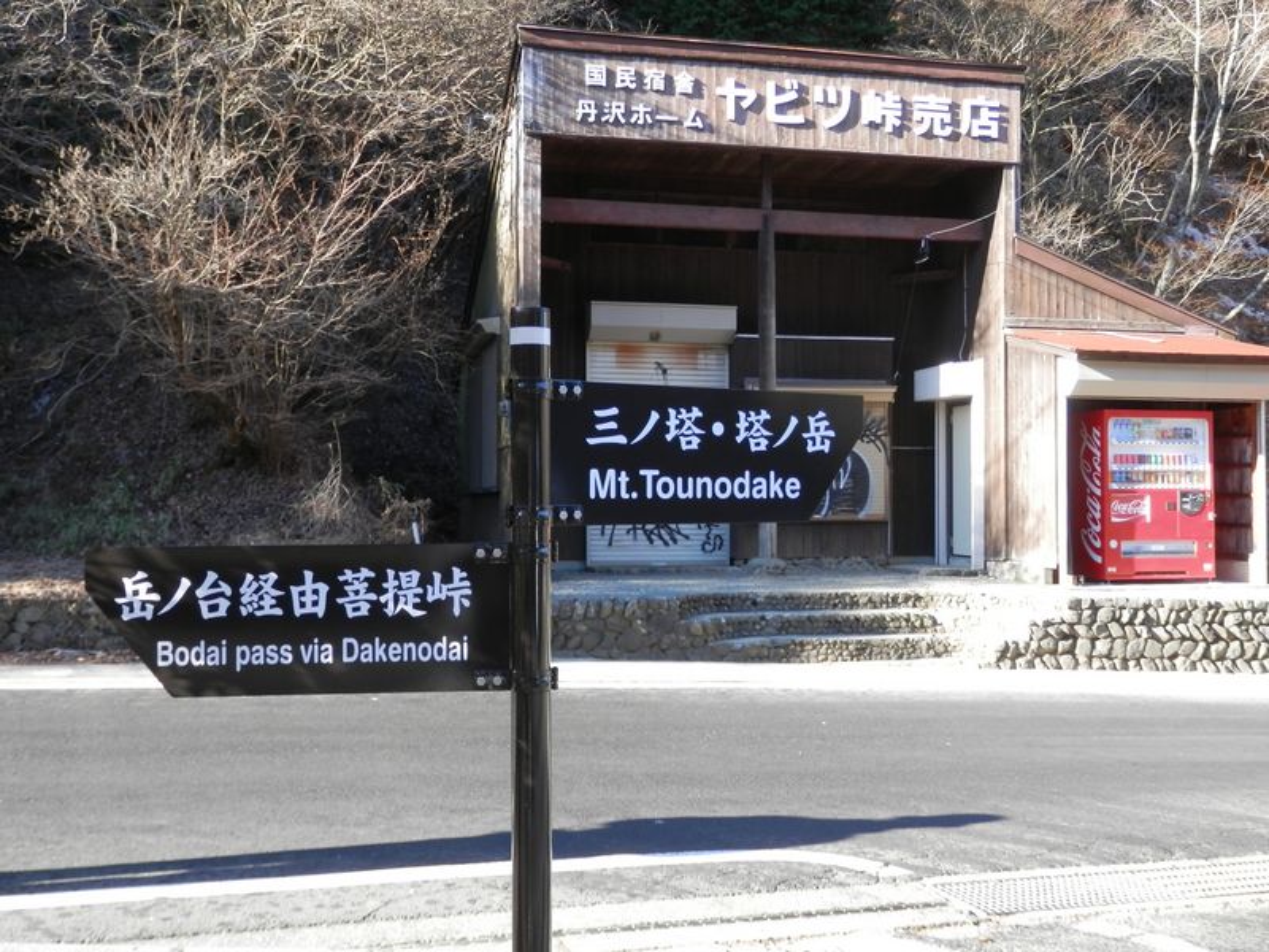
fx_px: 1210
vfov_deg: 42.9
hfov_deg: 55.4
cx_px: 634
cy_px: 476
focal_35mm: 33
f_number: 3.4
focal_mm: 6
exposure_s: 1/80
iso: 80
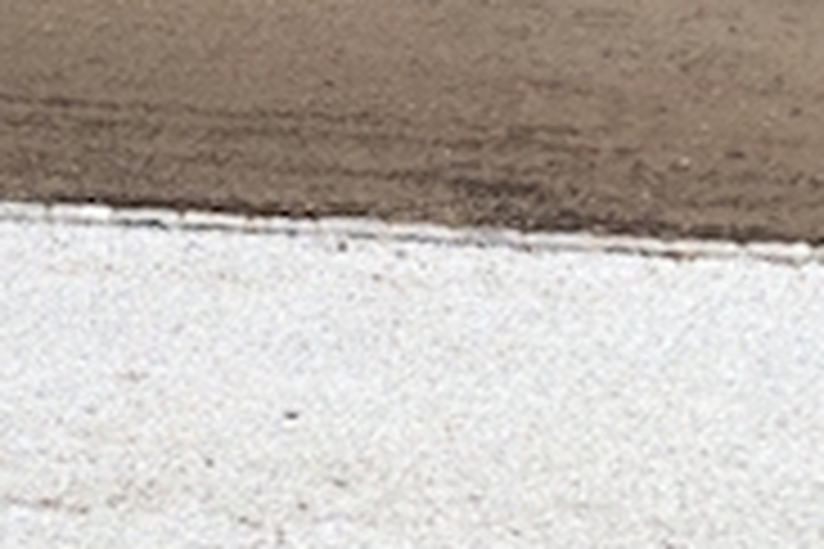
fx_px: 3273
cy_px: -236
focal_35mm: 143
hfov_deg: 13.4
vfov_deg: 9.4
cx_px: -491
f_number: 1.8
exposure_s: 1/490
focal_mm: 4
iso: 20
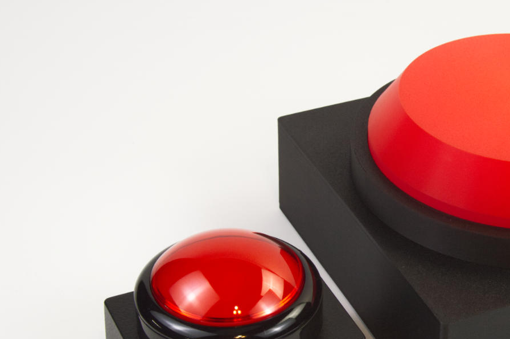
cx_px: 451
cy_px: 225
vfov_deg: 15.1
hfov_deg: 22.2
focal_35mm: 90
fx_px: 1273
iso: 200
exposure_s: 1/50
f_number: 10
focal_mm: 28
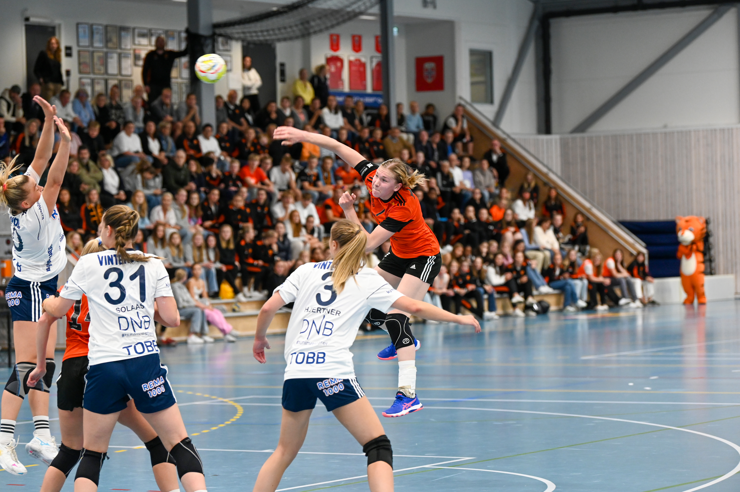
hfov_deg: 17.1
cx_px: 370
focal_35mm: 120
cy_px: 246
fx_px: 2465
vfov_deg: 11.4
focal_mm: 120
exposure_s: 1/800
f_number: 3.5
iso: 3200
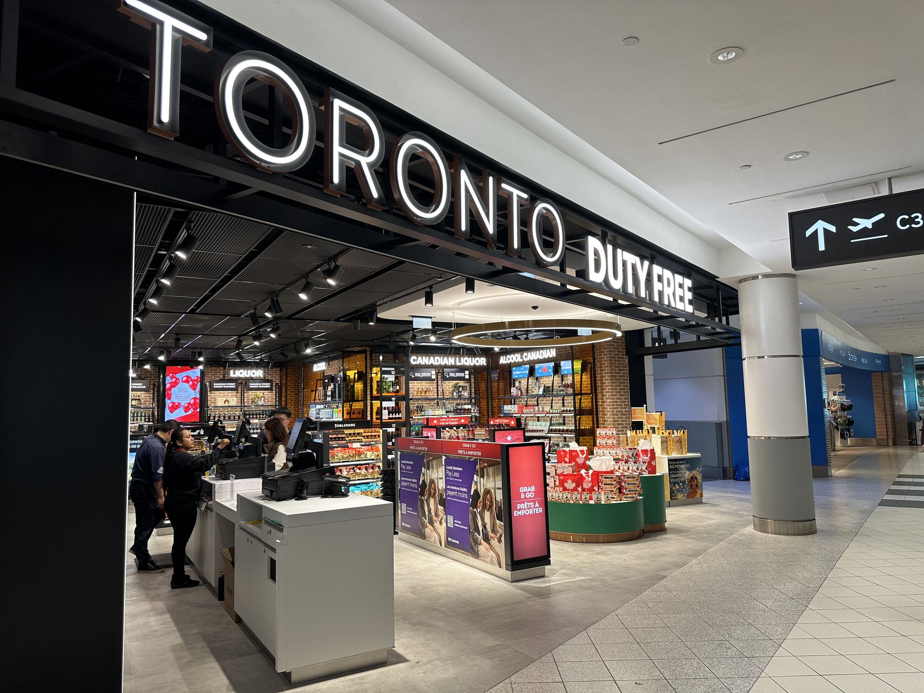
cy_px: 346
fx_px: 641
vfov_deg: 56.8
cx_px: 462
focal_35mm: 24
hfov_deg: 71.6
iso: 80
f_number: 1.78
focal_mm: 6.86
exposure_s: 1/120
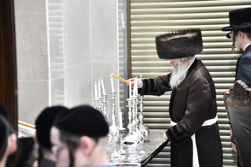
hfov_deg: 13.7
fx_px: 1046
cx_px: 126
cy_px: 84
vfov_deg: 9.1
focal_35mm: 150
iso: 2000
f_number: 5.6
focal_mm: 150
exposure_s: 1/200
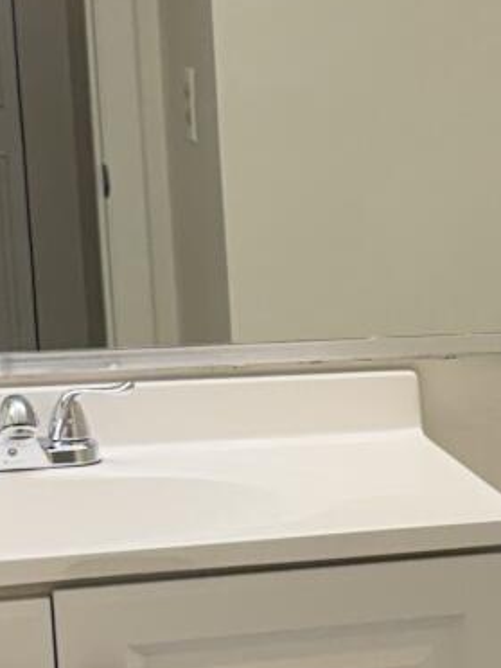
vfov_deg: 15.2
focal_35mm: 129
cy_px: 539
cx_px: 1158
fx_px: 2489
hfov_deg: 10.2
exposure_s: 1/240
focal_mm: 6.76
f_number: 1.78
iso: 125
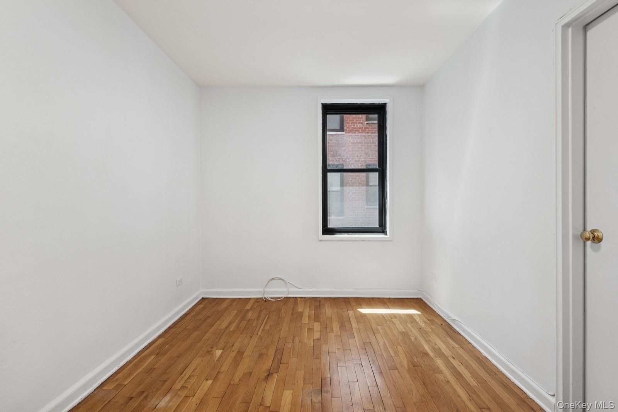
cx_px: 309
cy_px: 206
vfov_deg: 77.3
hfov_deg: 100.4
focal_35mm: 15
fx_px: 257
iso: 640
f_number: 14
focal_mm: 15
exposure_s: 1/15
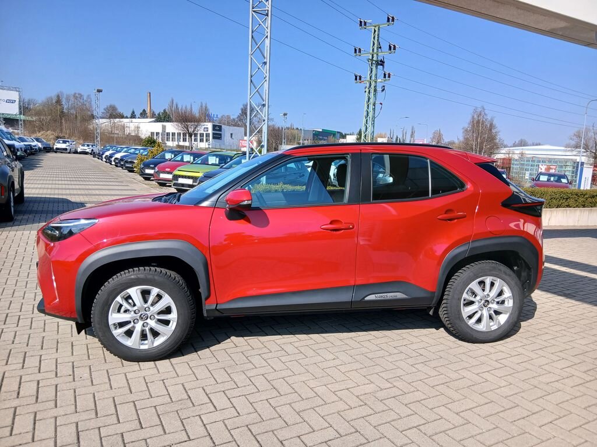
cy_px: 224
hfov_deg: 67.3
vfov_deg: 53.1
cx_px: 298
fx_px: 448
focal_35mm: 26
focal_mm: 3.98
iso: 20
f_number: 1.8
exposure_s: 1/381
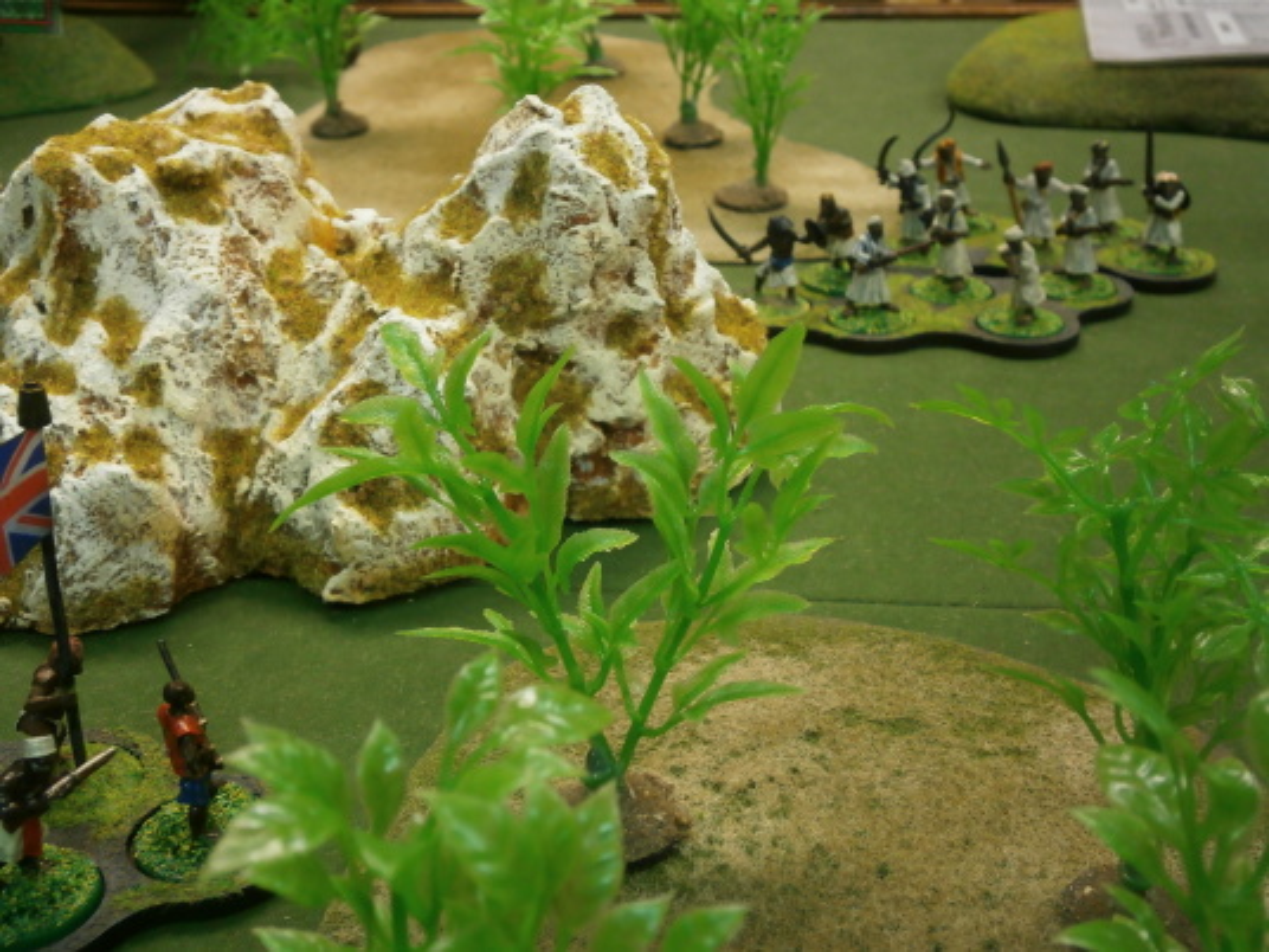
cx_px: 634
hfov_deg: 40.4
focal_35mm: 47
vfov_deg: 30.9
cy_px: 476
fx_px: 1723
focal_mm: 8.3
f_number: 3.4
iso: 200
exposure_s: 1/30
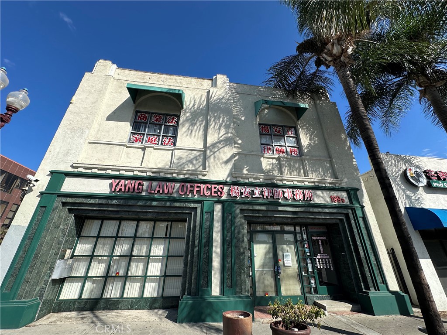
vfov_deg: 85.7
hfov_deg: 102.1
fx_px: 181
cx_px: 224
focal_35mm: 14
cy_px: 168
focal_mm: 2.22
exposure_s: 1/2132
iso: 50
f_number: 2.2
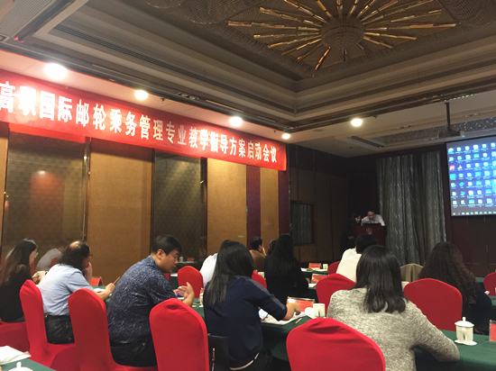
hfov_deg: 61.7
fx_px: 415
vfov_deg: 48.2
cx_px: 248
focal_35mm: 29
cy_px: 186
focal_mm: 4.15
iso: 125
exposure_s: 1/8
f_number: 2.2
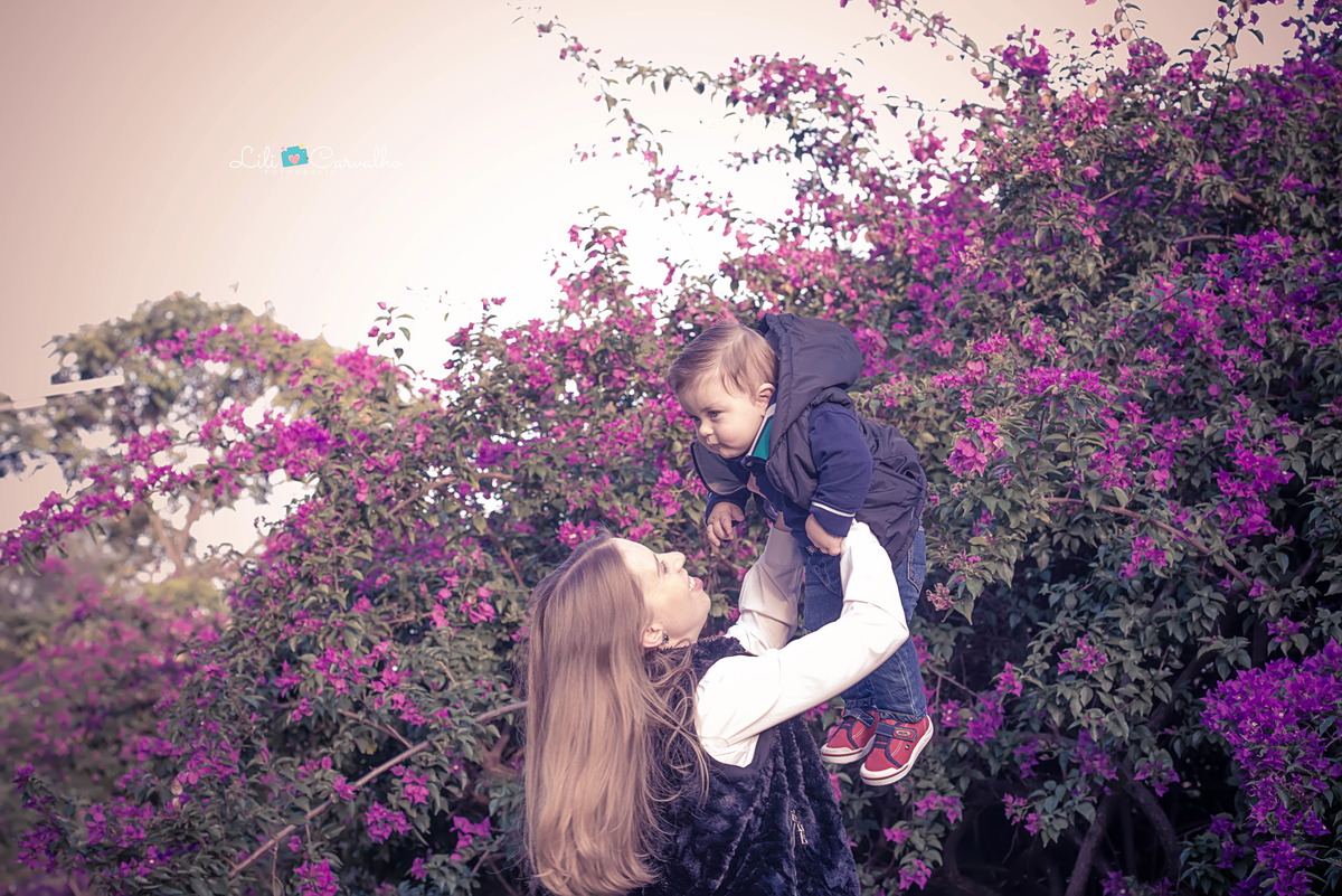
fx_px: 2610
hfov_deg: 28.8
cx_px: 671
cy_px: 448
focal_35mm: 70
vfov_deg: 19.5
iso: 1600
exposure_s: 1/200
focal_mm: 70
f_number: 6.3
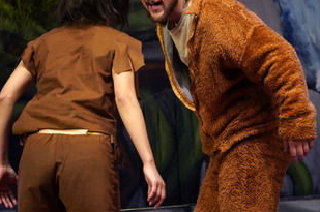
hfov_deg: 7.1
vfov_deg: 4.7
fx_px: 2591
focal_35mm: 292
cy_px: 84
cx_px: 157
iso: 1600
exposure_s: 1/320
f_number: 5.6
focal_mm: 200
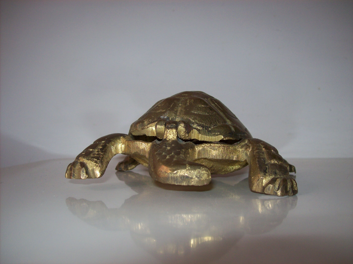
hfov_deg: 51.4
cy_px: 132
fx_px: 367
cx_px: 176
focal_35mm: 36
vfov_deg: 39.6
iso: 80
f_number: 2.7
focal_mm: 6
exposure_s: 1/64
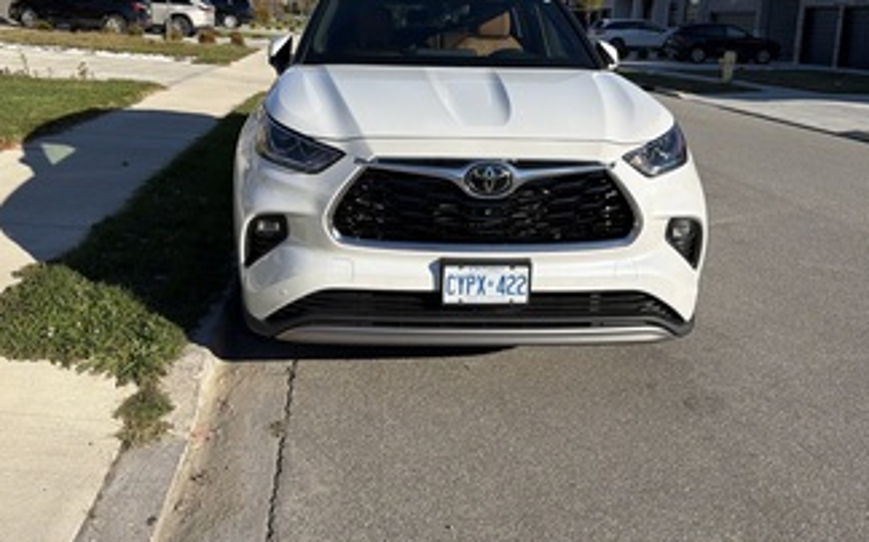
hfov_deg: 58.2
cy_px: 144
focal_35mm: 33
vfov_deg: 37.4
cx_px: 424
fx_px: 781
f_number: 1.78
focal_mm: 6.76
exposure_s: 1/5714
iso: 80
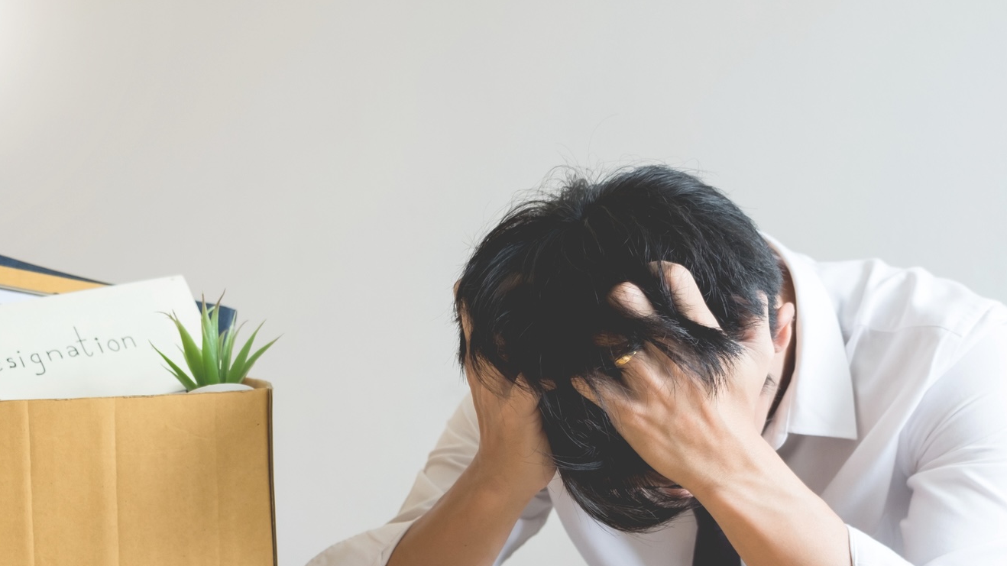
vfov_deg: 20.4
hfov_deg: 36.0
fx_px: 1549
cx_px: 474
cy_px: 486
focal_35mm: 58
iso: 400
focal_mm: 25.4
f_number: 3.2
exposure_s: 1/100
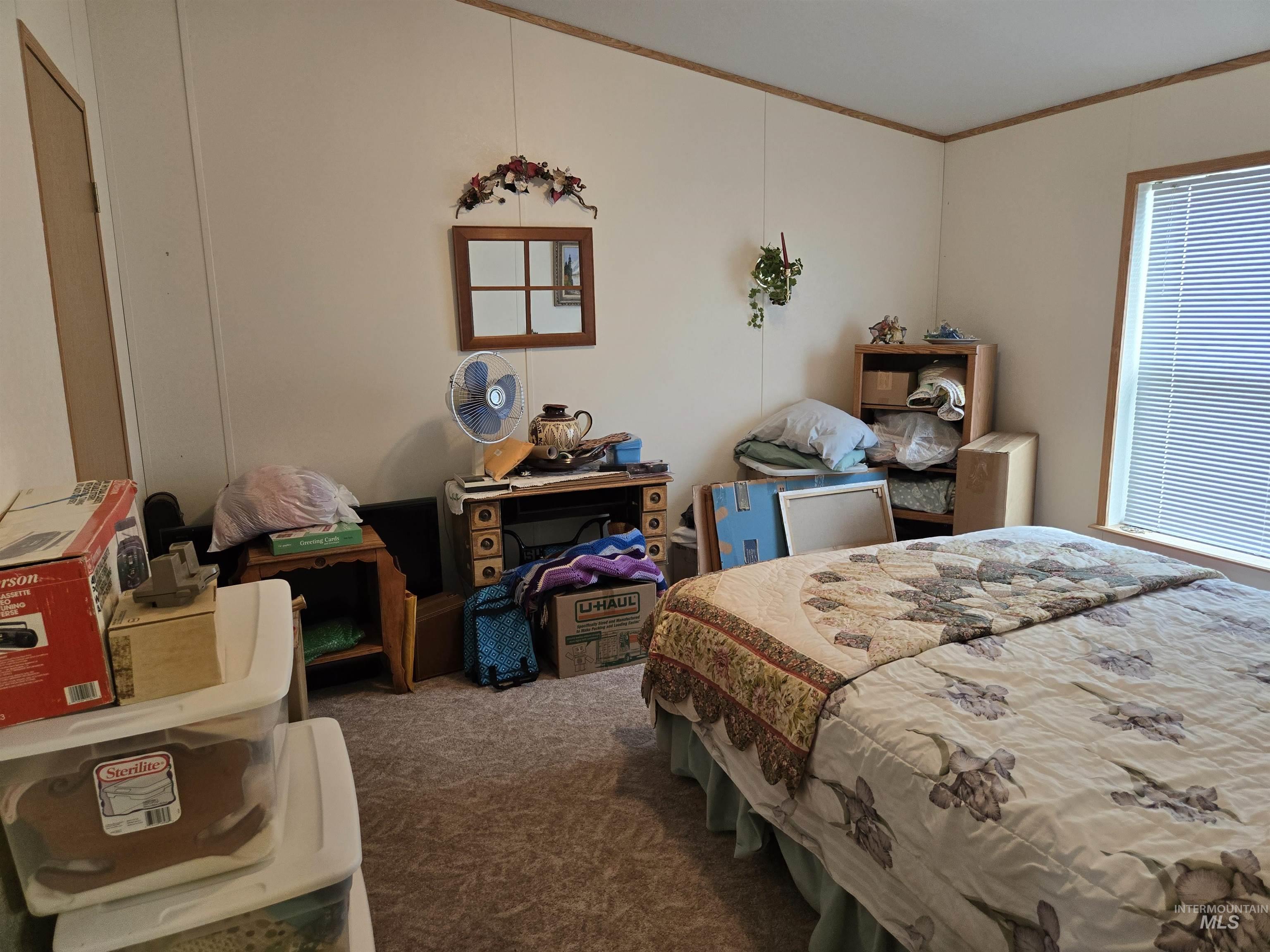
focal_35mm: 23
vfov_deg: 58.9
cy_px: 476
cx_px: 635
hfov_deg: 73.9
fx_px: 844
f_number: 1.8
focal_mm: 5.4
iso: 160
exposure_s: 1/120
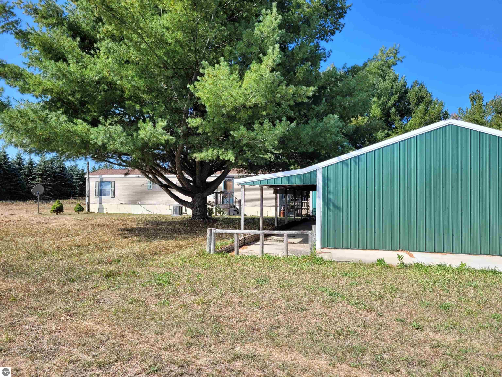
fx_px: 377
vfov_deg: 53.1
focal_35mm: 26
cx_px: 251
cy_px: 188
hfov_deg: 67.3
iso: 40
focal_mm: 5.4
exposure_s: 1/1365
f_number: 1.8
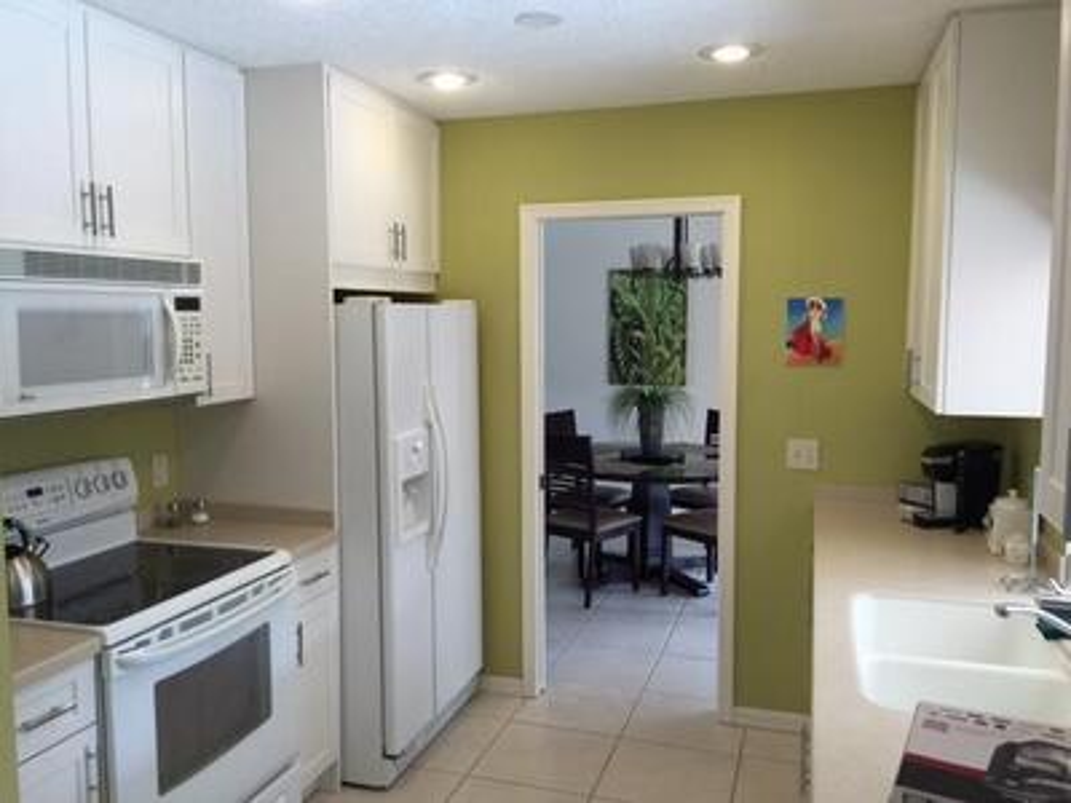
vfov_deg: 48.2
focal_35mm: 29
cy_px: 402
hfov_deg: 61.7
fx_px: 897
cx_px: 536
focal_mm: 4.15
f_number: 2.2
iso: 32
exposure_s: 1/40
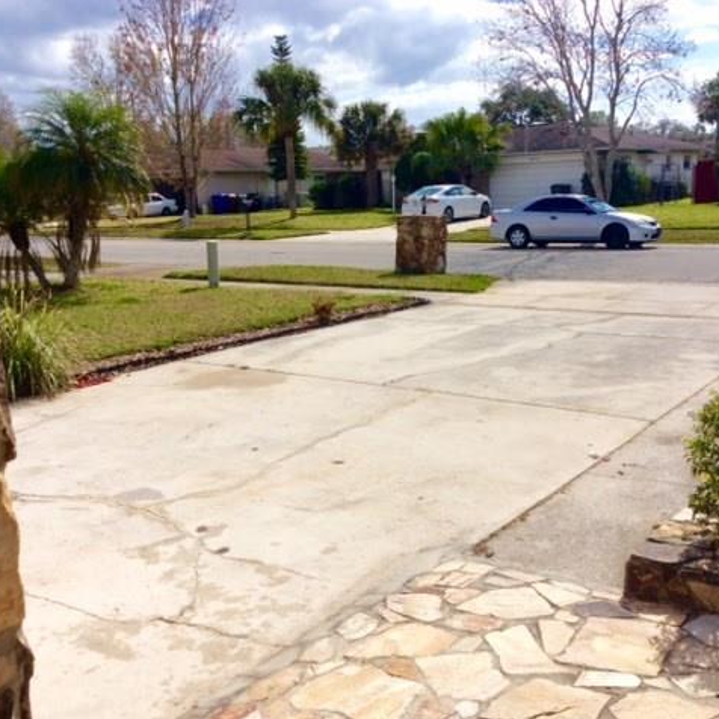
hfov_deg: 43.8
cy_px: 360
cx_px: 391
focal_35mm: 38
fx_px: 893
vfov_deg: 43.9
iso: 32
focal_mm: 3.3
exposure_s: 1/2488
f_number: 2.4
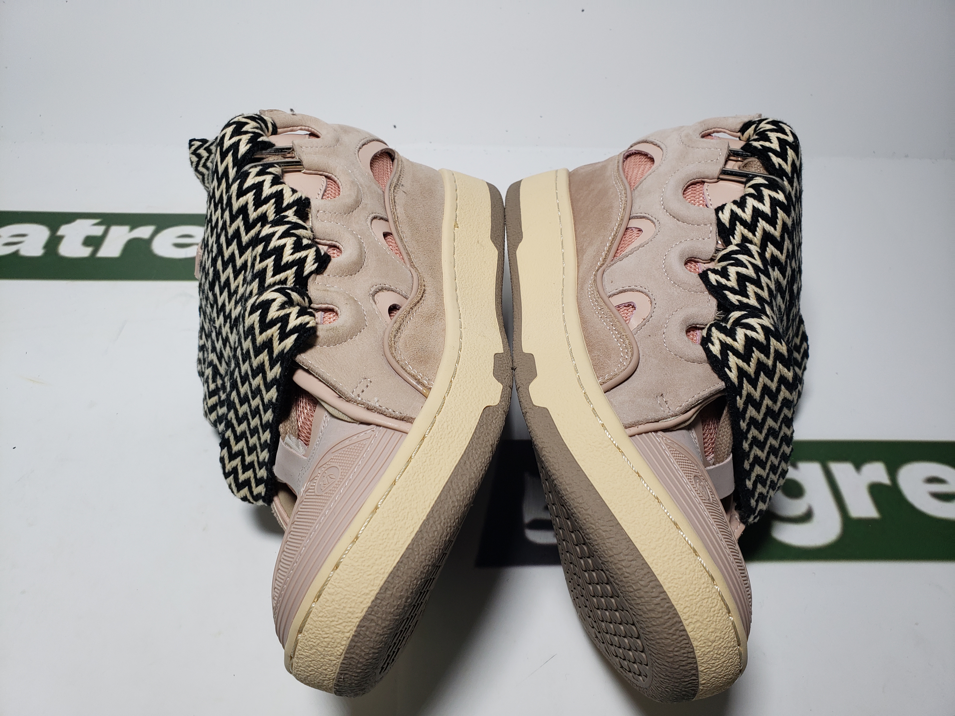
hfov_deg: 67.3
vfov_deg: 53.1
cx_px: 478
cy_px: 358
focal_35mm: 26
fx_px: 717
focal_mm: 4.3
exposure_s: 1/286
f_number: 2.4
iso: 50
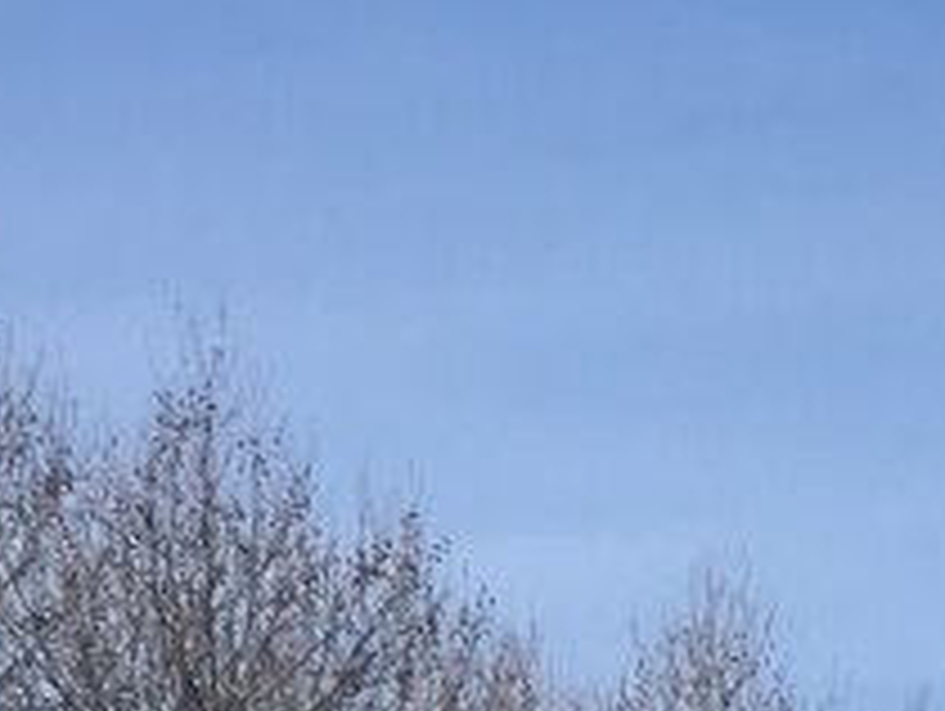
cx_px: 2588
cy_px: 2378
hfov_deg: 8.4
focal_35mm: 207
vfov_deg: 6.4
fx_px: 5657
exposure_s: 1/1261
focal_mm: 4.15
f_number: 2.2
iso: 25
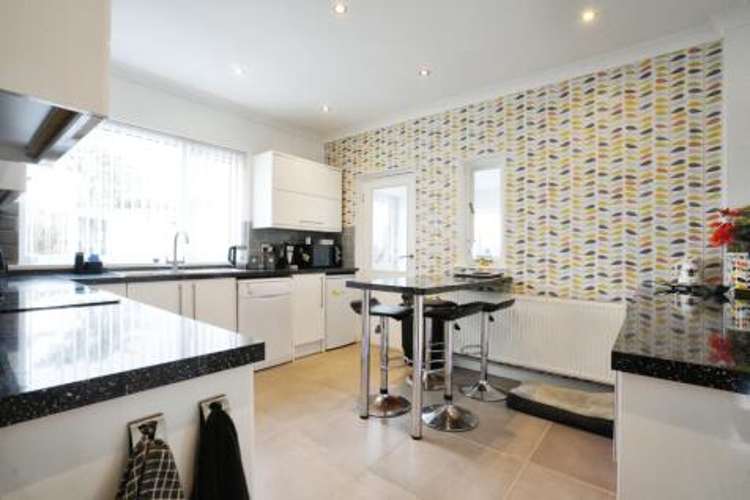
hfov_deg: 96.8
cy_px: 250
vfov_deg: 73.7
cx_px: 375
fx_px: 333
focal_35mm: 16
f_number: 9
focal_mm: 16
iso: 2000
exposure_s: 1/50
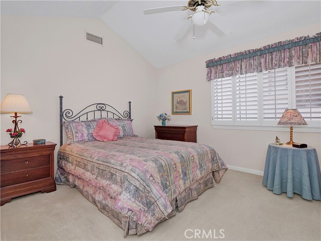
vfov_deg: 78.1
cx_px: 160
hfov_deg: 94.5
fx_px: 148
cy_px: 120
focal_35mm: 16
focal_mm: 8
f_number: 9
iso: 1250
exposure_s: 1/25
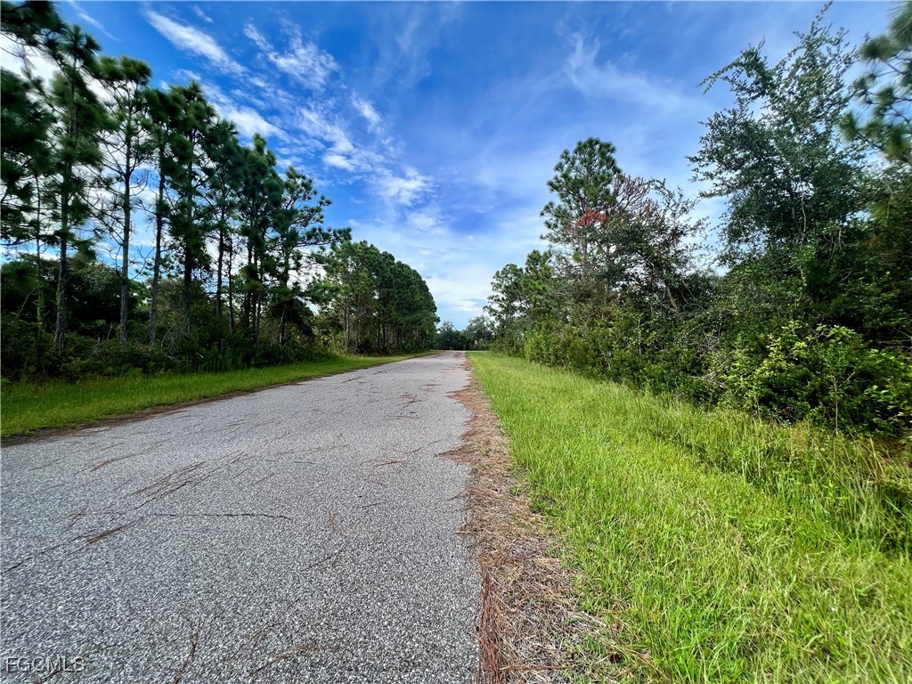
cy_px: 342
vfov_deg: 89.9
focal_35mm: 13
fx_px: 343
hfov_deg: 106.2
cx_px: 456
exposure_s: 1/978
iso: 32
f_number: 1.8
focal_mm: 1.57
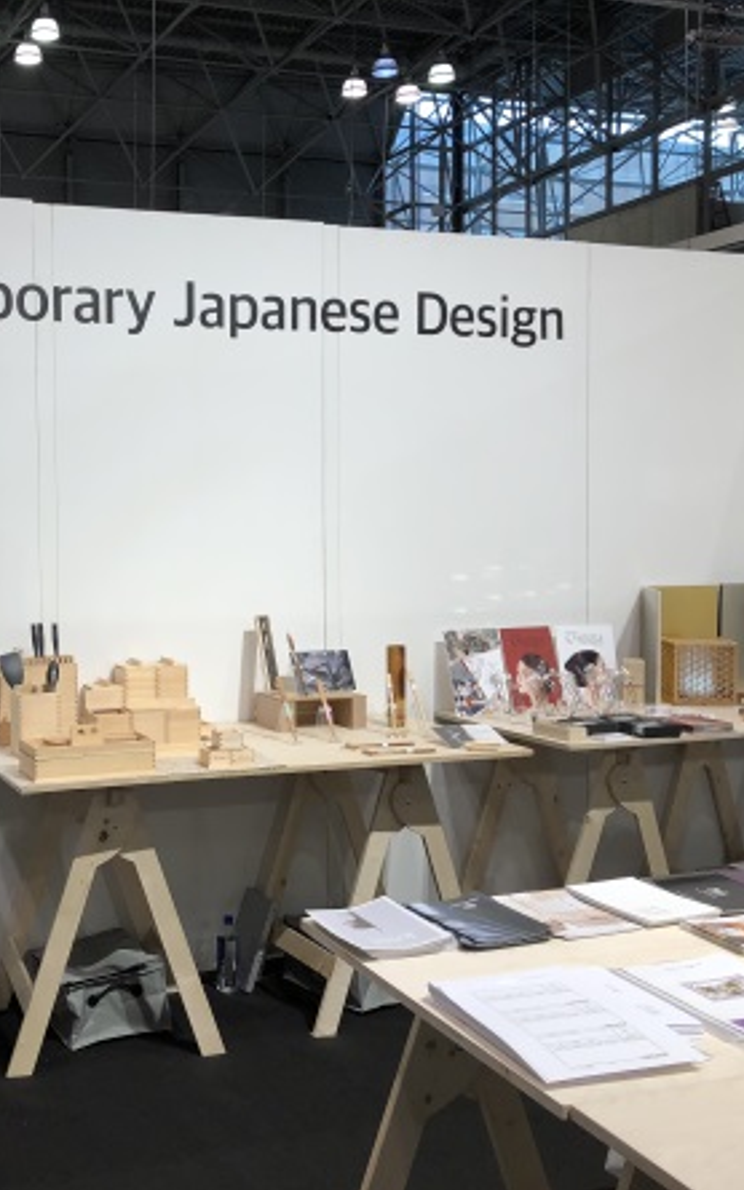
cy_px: 594
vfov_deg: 49.3
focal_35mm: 40
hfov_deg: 31.1
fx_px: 1298
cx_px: 145
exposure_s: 1/120
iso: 64
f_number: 1.8
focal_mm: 4
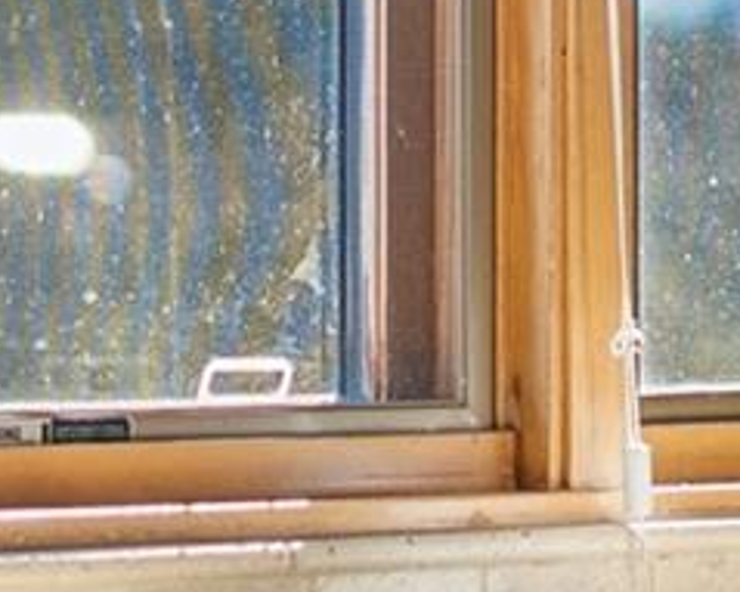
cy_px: 71
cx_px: 1189
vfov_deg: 4.9
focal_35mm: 314
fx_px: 6874
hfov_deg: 6.1
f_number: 1.8
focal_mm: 50
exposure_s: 1/100
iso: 200
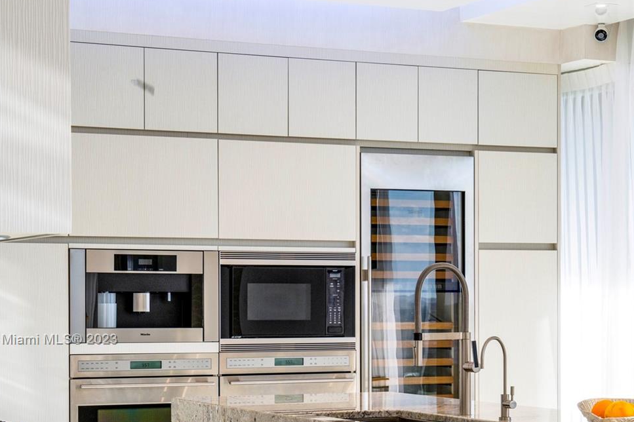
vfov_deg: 14.9
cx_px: 432
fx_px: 1602
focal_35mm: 91
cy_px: 340
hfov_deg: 22.3
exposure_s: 1/40
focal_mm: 55
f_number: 11
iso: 250
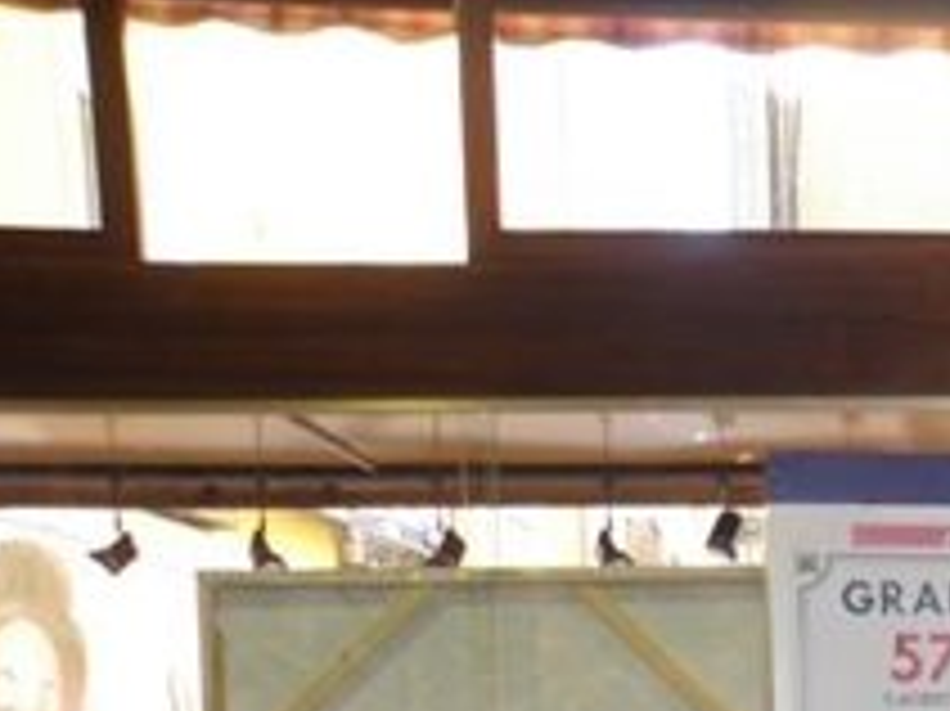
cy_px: 1156
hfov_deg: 19.3
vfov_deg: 15.6
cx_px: 1535
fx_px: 2331
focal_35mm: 85
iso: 100
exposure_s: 1/30
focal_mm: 4.6
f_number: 2.8
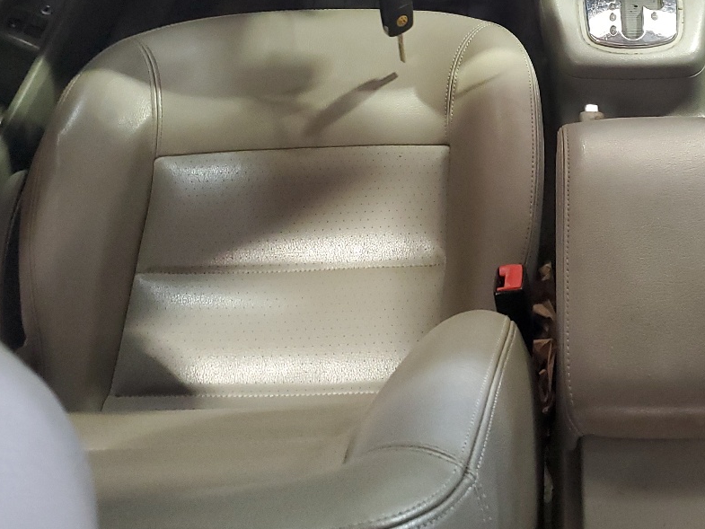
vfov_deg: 26.5
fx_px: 1080
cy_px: 40
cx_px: 564
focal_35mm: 53
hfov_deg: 35.0
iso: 315
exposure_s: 1/20
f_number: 1.5
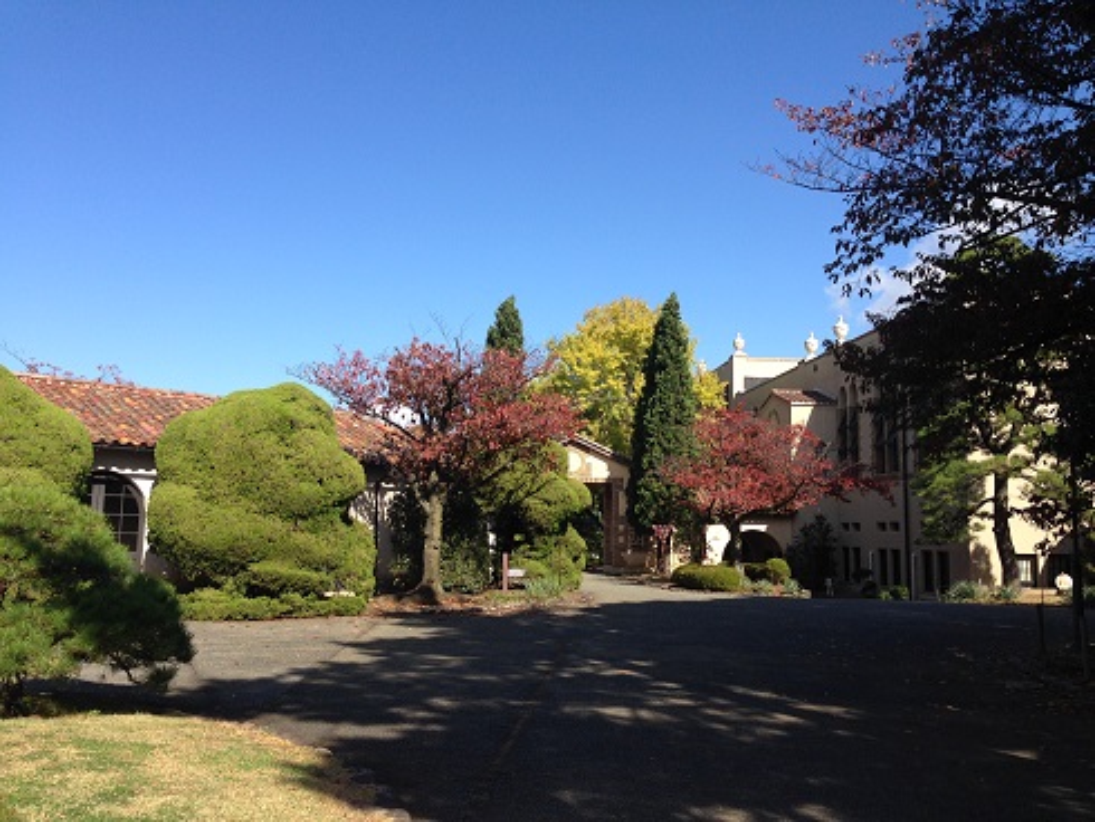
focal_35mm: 33
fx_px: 1044
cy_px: 411
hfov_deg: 55.3
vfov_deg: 43.0
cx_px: 548
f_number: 2.4
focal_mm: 4.12
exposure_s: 1/1178
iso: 50
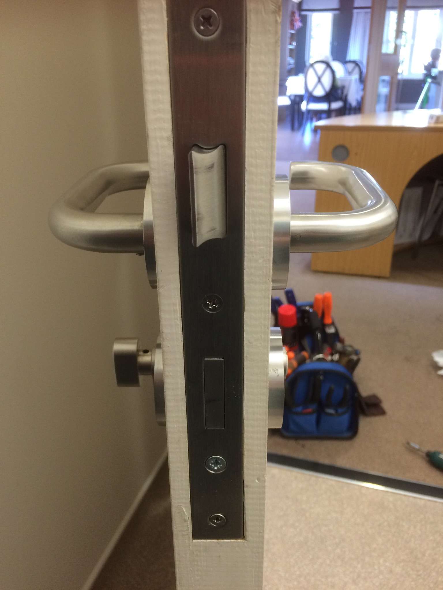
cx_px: 222
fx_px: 495
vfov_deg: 61.7
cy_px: 295
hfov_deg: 48.2
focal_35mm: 29
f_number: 2.2
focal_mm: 4.15
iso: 80
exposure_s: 1/33
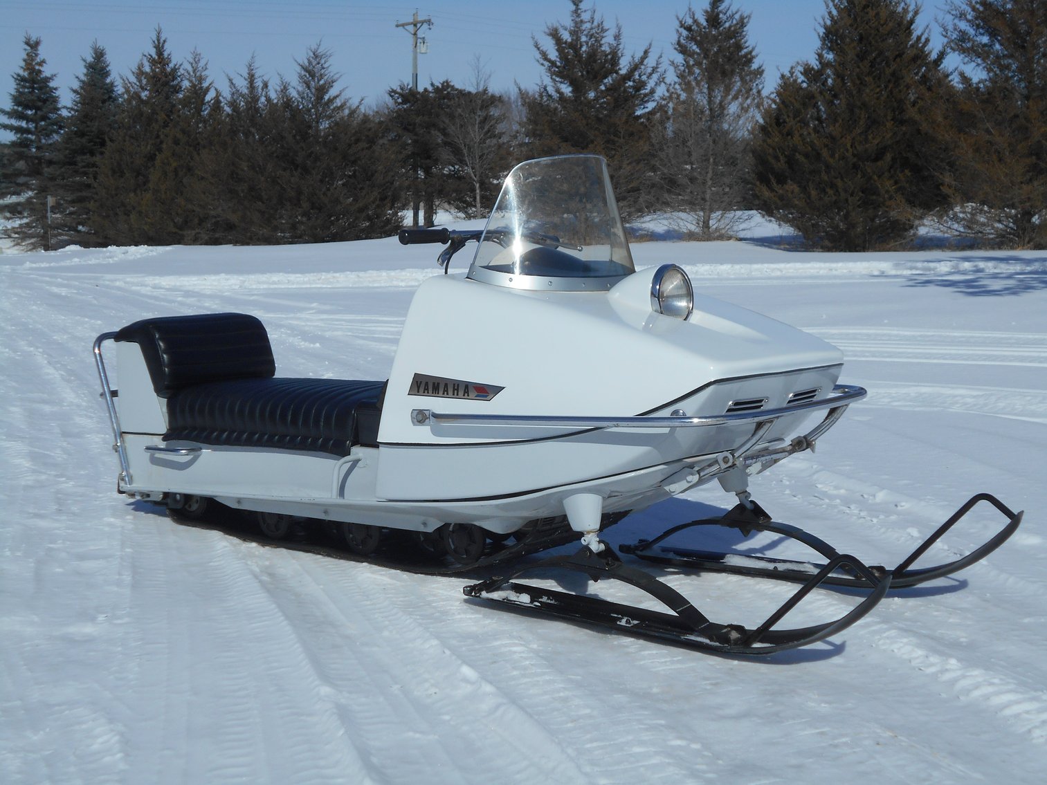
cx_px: 524
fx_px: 1482
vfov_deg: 29.7
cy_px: 392
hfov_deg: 38.9
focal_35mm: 49
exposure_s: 1/400
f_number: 11.3
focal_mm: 8.8
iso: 80
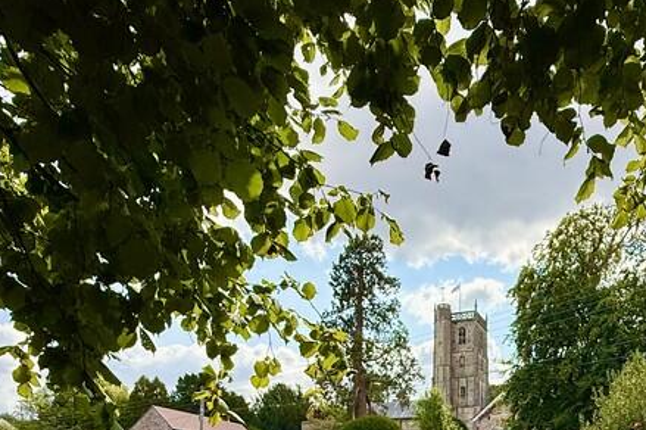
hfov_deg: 54.6
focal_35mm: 34
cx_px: 437
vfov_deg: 33.2
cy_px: 487
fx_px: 610
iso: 50
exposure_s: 1/2092
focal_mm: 2.22
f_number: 2.2
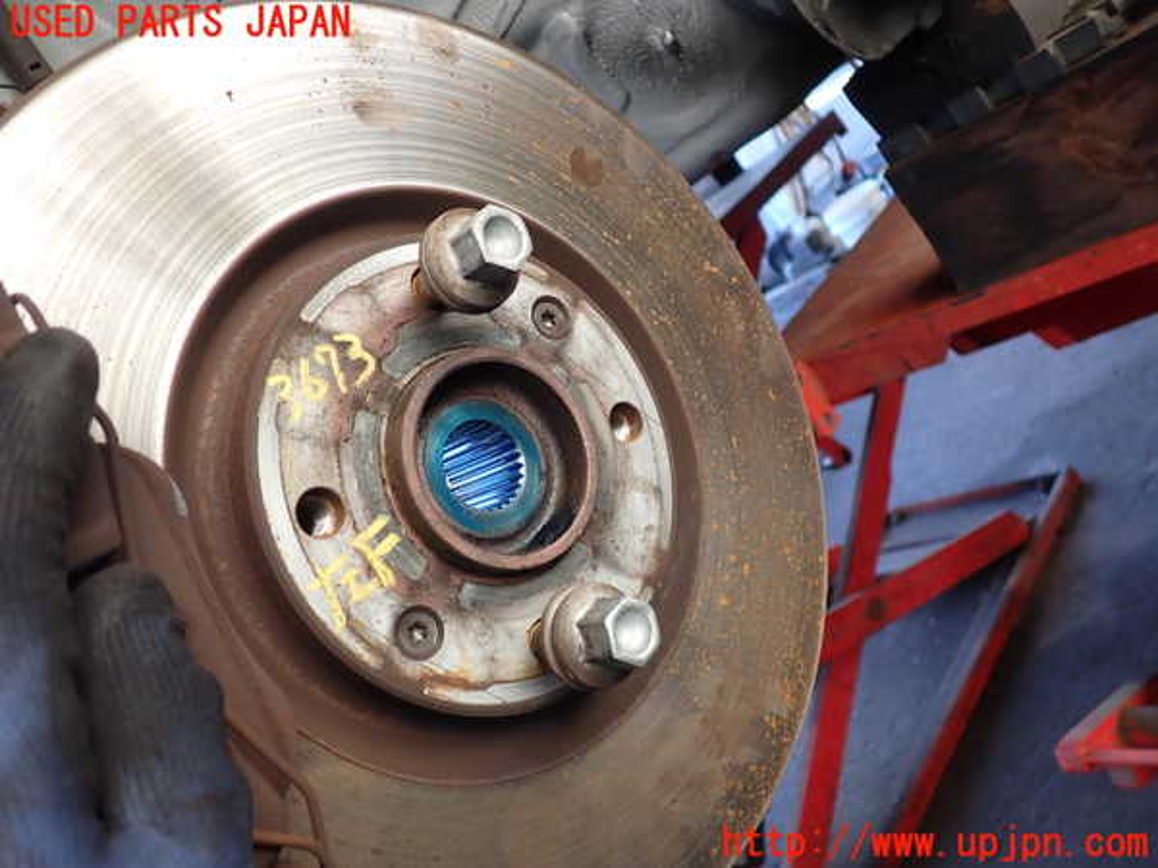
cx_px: 579
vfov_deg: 46.8
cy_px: 434
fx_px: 1004
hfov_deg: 60.0
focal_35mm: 30
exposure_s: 1/60
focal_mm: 5.4
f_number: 2.3
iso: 100
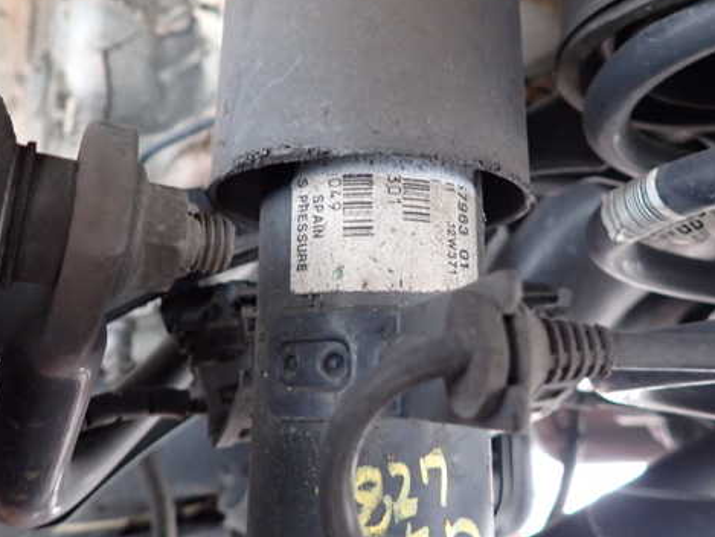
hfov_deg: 56.4
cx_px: 424
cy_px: 235
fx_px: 661
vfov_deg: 44.1
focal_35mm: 32
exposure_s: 1/30
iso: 640
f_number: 2
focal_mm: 4.5
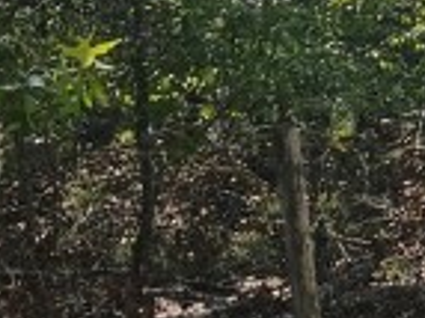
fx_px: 2024
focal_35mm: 165
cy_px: 56
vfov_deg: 9.0
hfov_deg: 9.0
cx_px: 1385
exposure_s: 1/960
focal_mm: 6.3
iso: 10
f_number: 1.7
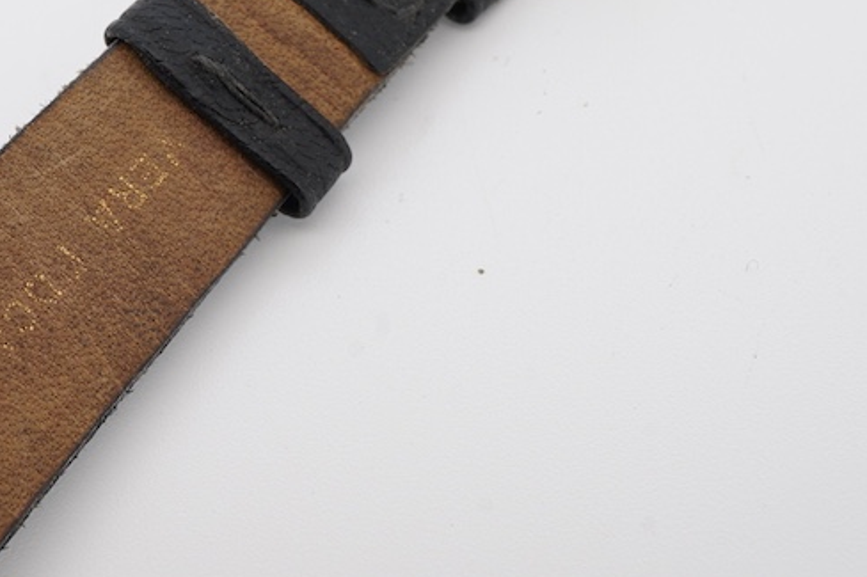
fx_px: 1998
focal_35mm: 83
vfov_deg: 16.4
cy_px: 197
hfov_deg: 24.2
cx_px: 220
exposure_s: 1/125
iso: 160
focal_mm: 30
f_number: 22
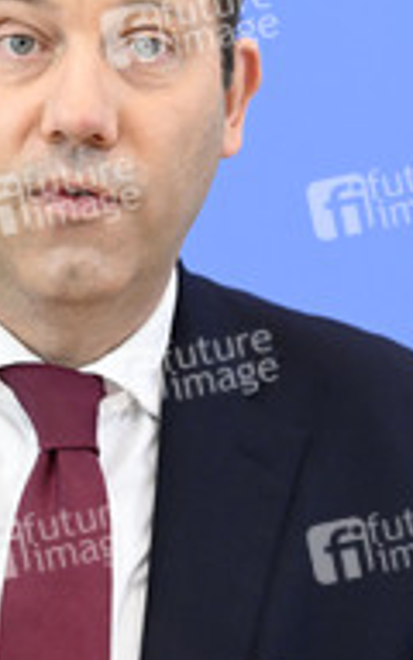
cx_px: 98
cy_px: 285
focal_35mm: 278
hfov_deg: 4.7
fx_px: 5006
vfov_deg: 7.6
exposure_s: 1/1250
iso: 4000
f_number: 4
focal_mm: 116
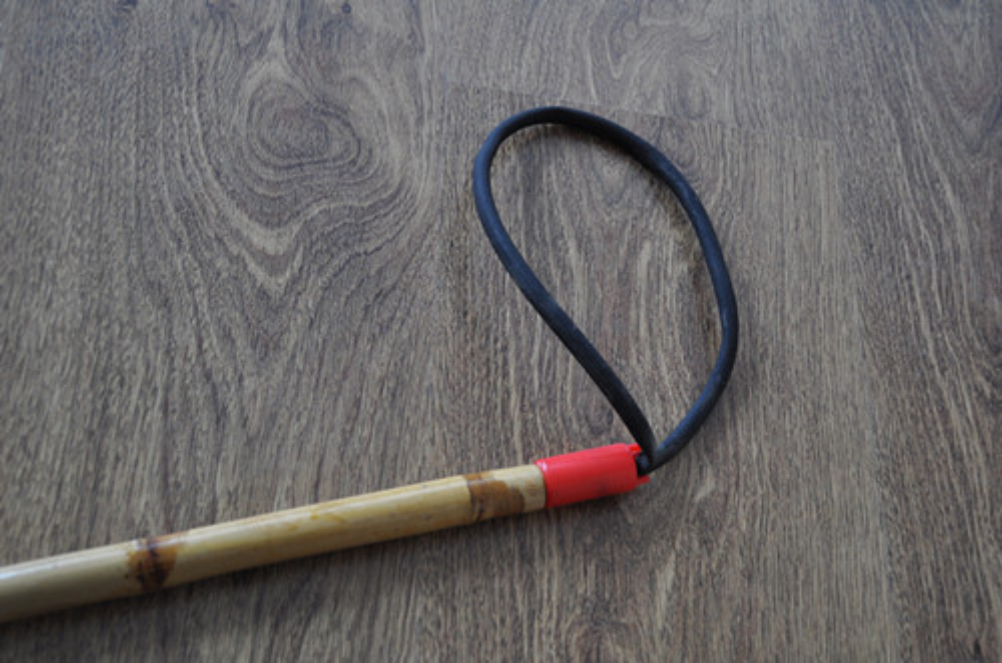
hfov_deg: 41.2
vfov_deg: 27.9
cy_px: 332
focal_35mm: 48
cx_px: 501
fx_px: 1333
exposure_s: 1/60
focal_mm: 32
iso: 560
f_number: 4.8
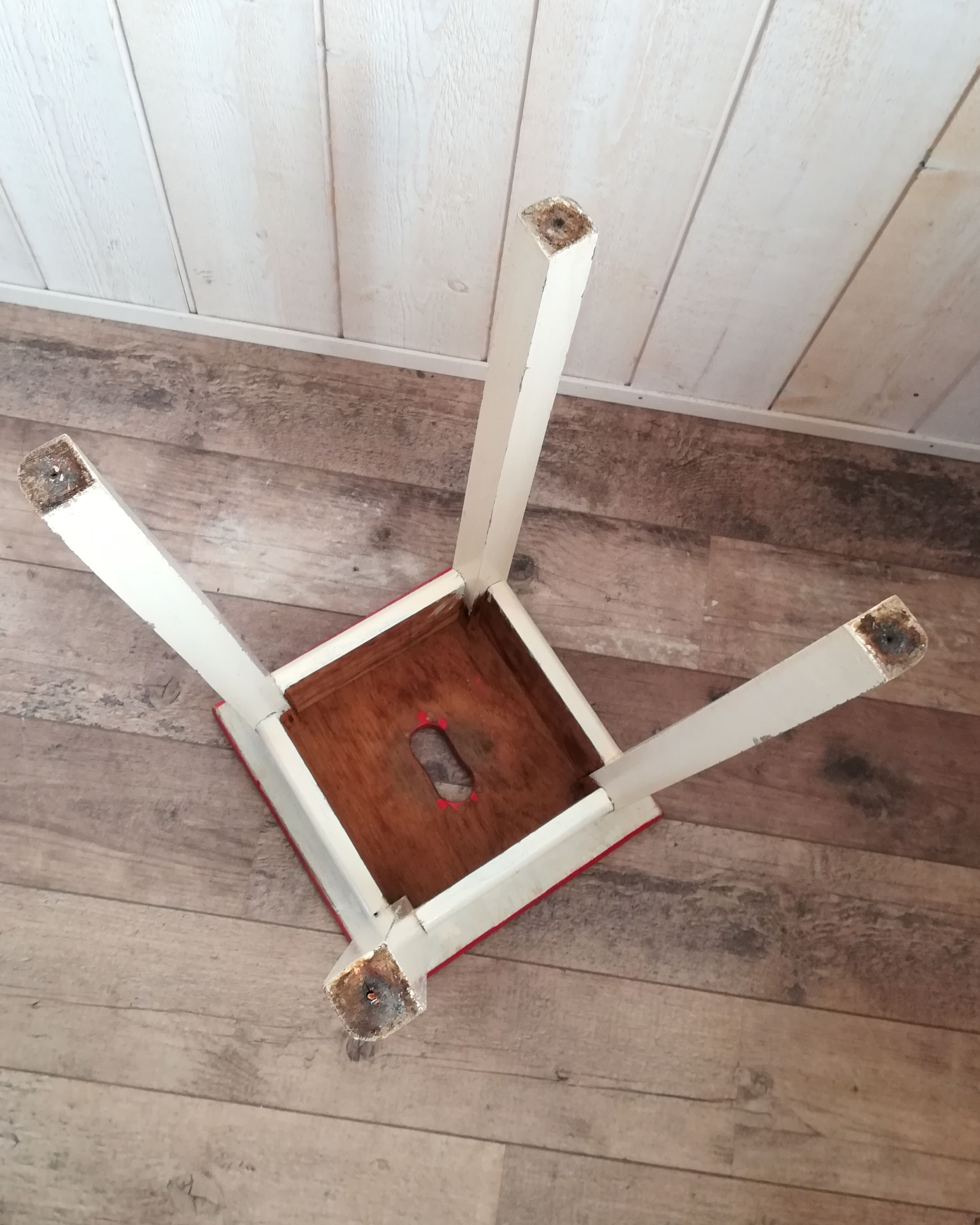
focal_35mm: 32
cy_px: 581
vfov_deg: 55.6
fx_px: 1160
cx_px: 499
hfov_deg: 45.8
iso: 200
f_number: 2.2
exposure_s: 1/33.3
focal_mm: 3.83
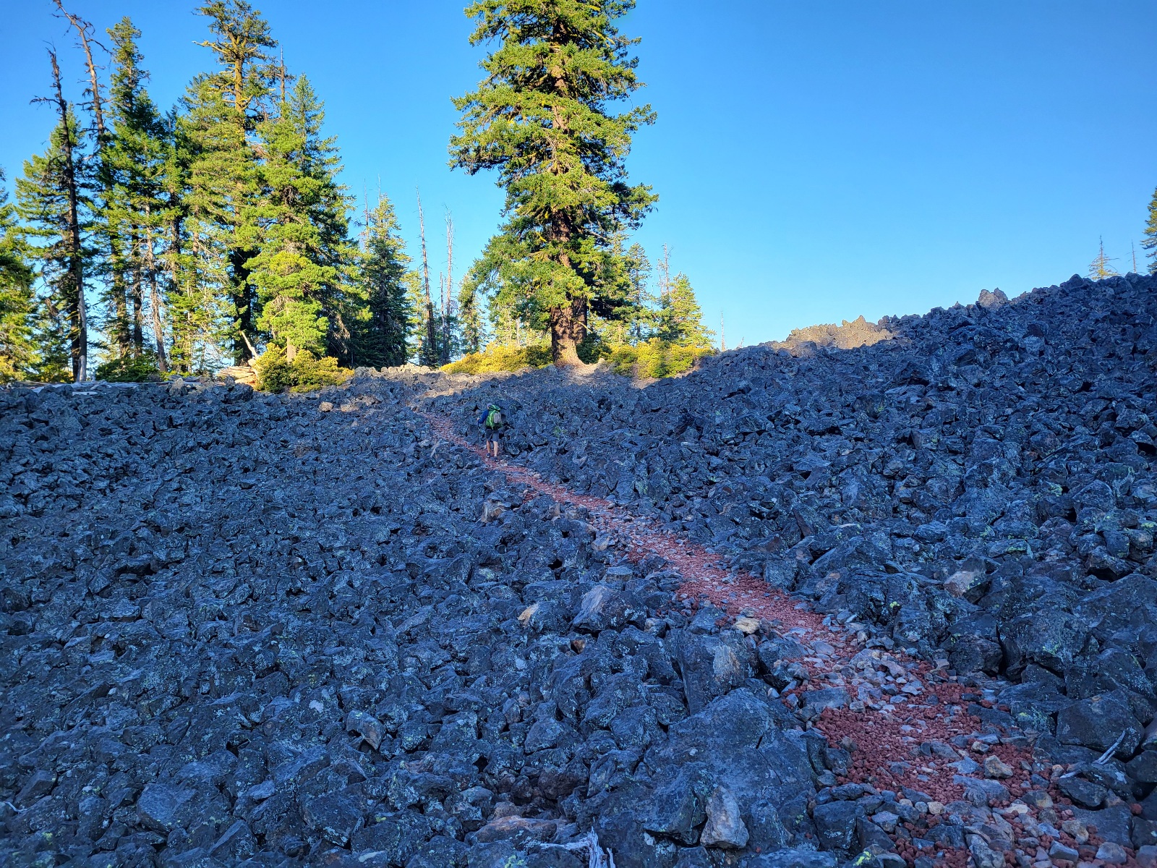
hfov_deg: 67.3
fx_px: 869
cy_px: 434
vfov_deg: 53.1
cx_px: 578
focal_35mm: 26
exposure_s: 1/400
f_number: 1.8
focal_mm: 5.4
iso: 40
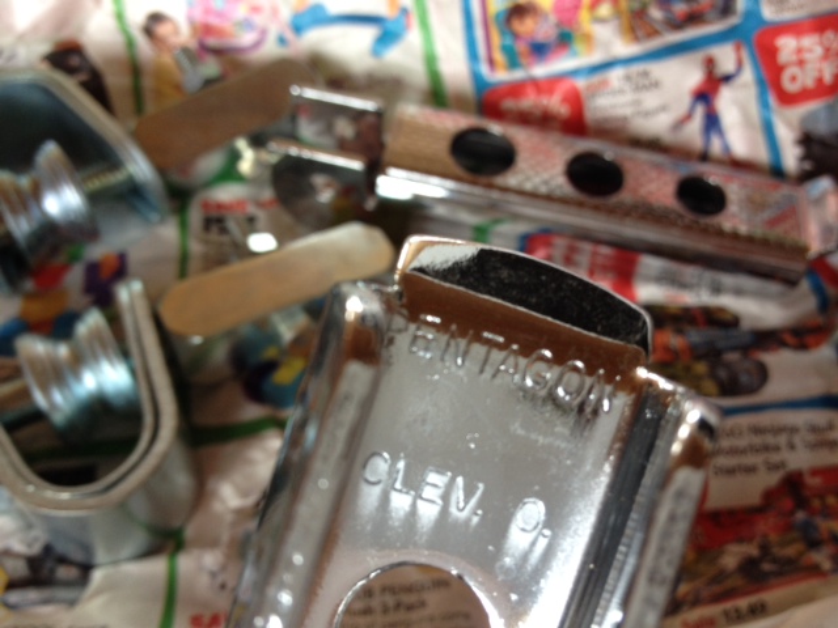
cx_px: 419
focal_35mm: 35
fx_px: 847
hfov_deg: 52.6
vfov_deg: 40.7
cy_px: 314
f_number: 2.4
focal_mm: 4.28
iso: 64
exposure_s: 1/24
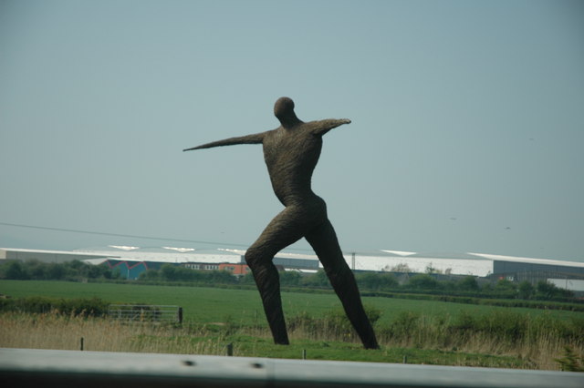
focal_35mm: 105
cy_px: 194
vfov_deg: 13.0
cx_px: 292
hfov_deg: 19.5
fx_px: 1702
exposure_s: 1/1000
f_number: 4.5
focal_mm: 70
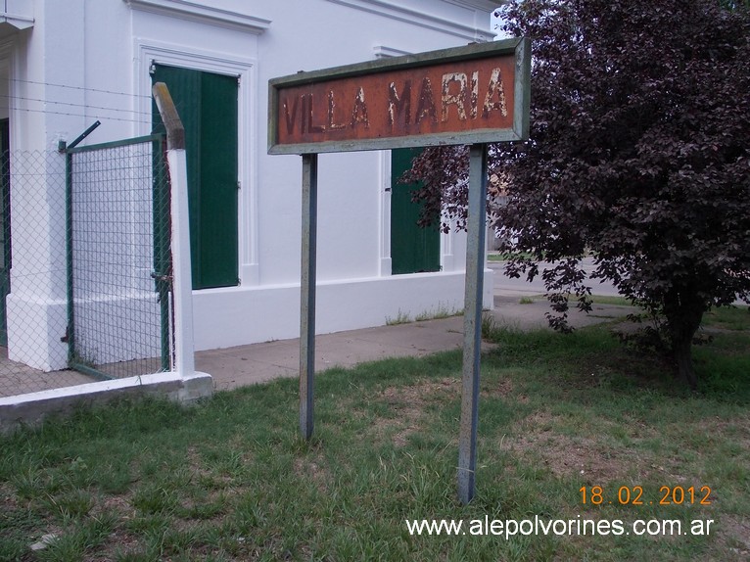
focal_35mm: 38
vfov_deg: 37.7
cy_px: 281
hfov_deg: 49.0
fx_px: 823
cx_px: 375
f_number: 6.2
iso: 80
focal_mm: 5.3
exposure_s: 1/160
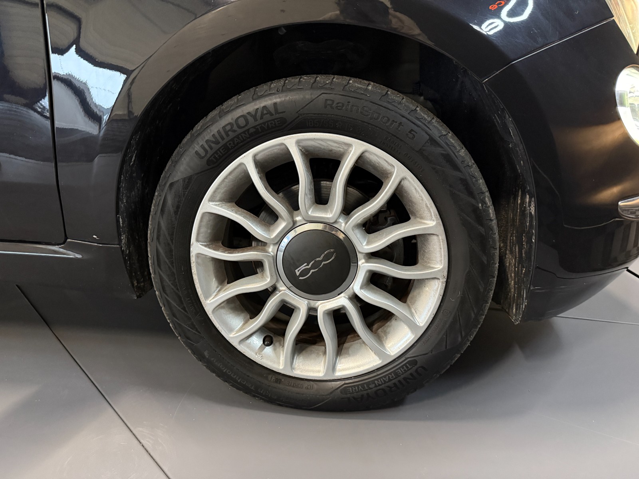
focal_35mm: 24
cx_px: 320
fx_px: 443
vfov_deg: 56.8
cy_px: 240
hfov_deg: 71.6
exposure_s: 1/33
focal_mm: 6.76
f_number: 1.78
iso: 1000
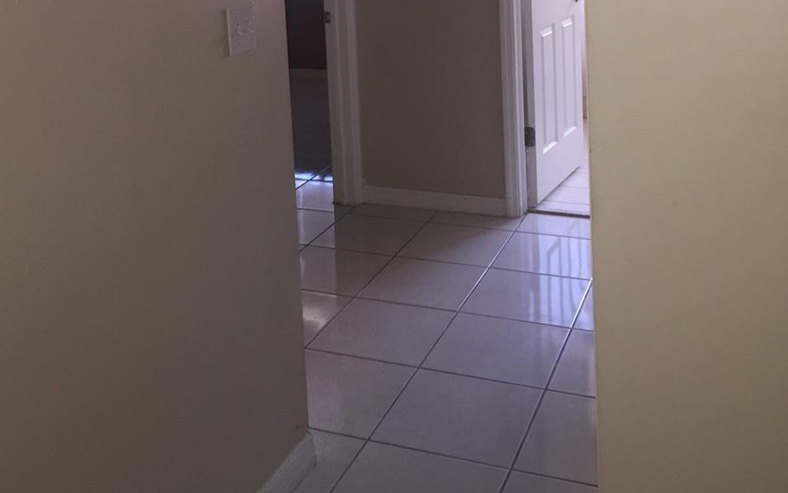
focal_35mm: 42
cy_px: -16
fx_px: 902
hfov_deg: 47.2
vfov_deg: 28.4
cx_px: 387
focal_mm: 4.15
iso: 80
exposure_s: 1/30
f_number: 2.2
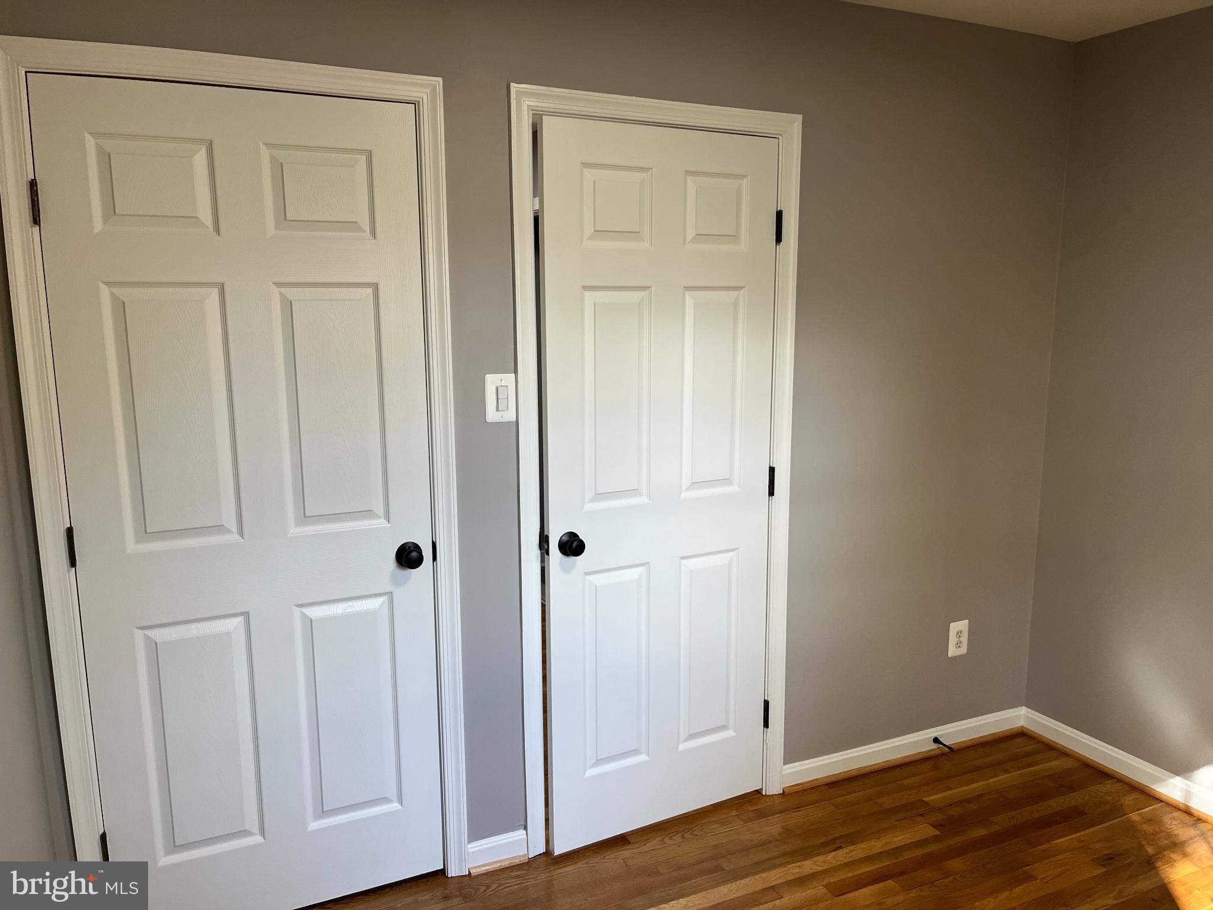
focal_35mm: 26
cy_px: 455
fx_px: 911
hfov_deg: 67.3
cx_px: 606
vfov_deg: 53.1
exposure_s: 1/120
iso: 100
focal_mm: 5.1
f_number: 1.6
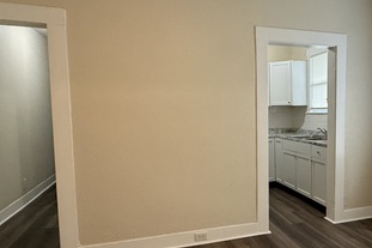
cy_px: 135
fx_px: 310
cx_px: 255
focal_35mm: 30
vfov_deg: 43.5
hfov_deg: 60.2
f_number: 2.2
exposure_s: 1/60
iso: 320
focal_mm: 2.22
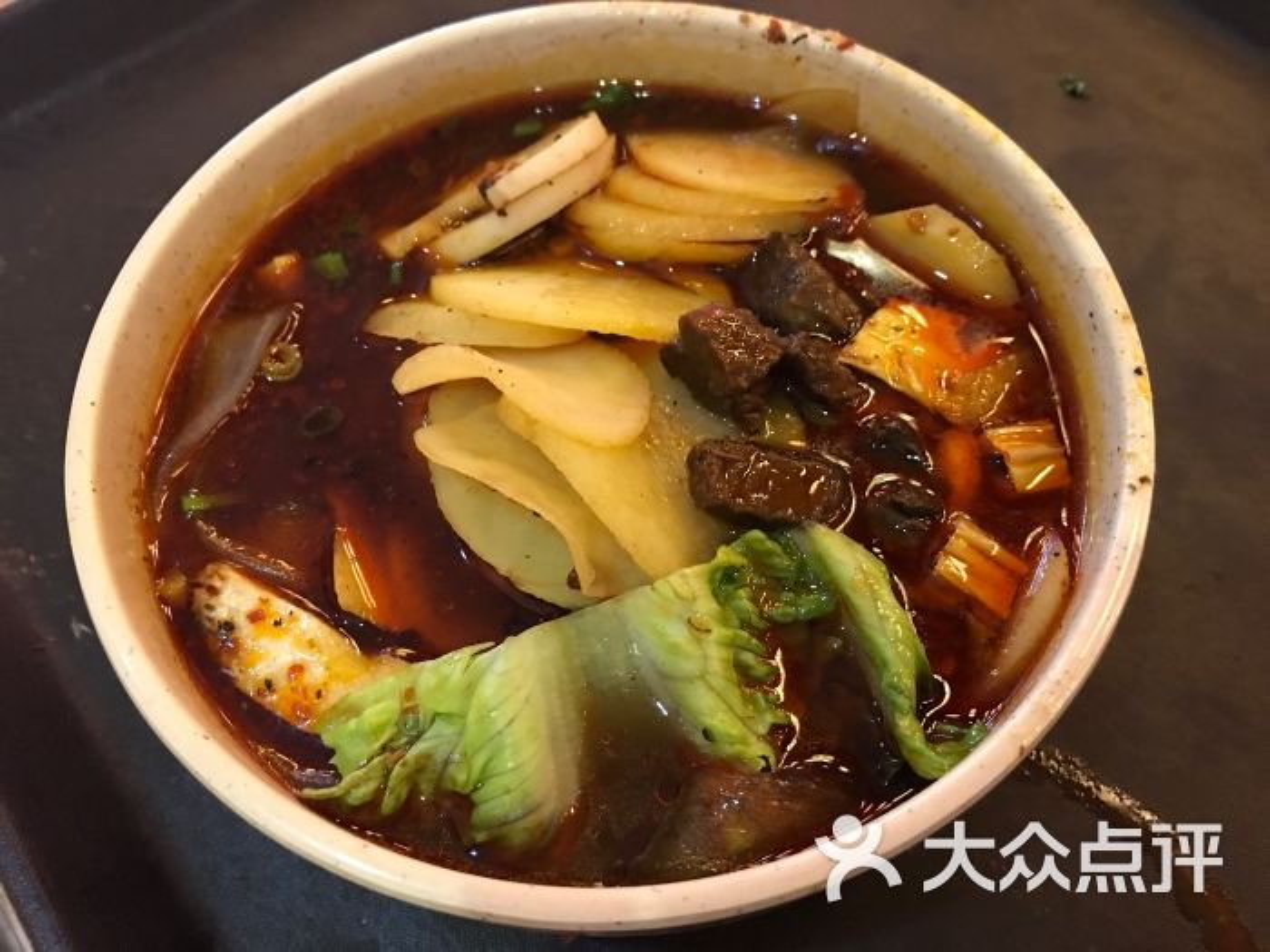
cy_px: 476
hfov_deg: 63.4
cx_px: 635
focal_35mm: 28
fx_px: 1027
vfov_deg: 49.7
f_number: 1.8
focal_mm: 3.99
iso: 100
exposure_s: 1/6
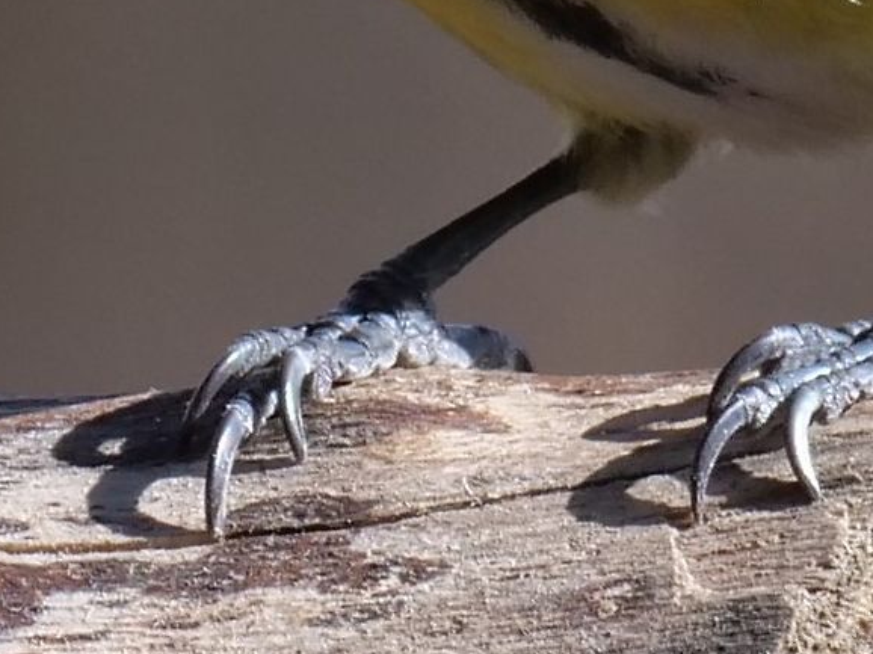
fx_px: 76232
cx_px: 320
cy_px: -276
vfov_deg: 0.5
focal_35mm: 3024
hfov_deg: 0.7
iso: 400
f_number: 8
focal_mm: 364
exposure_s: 1/500
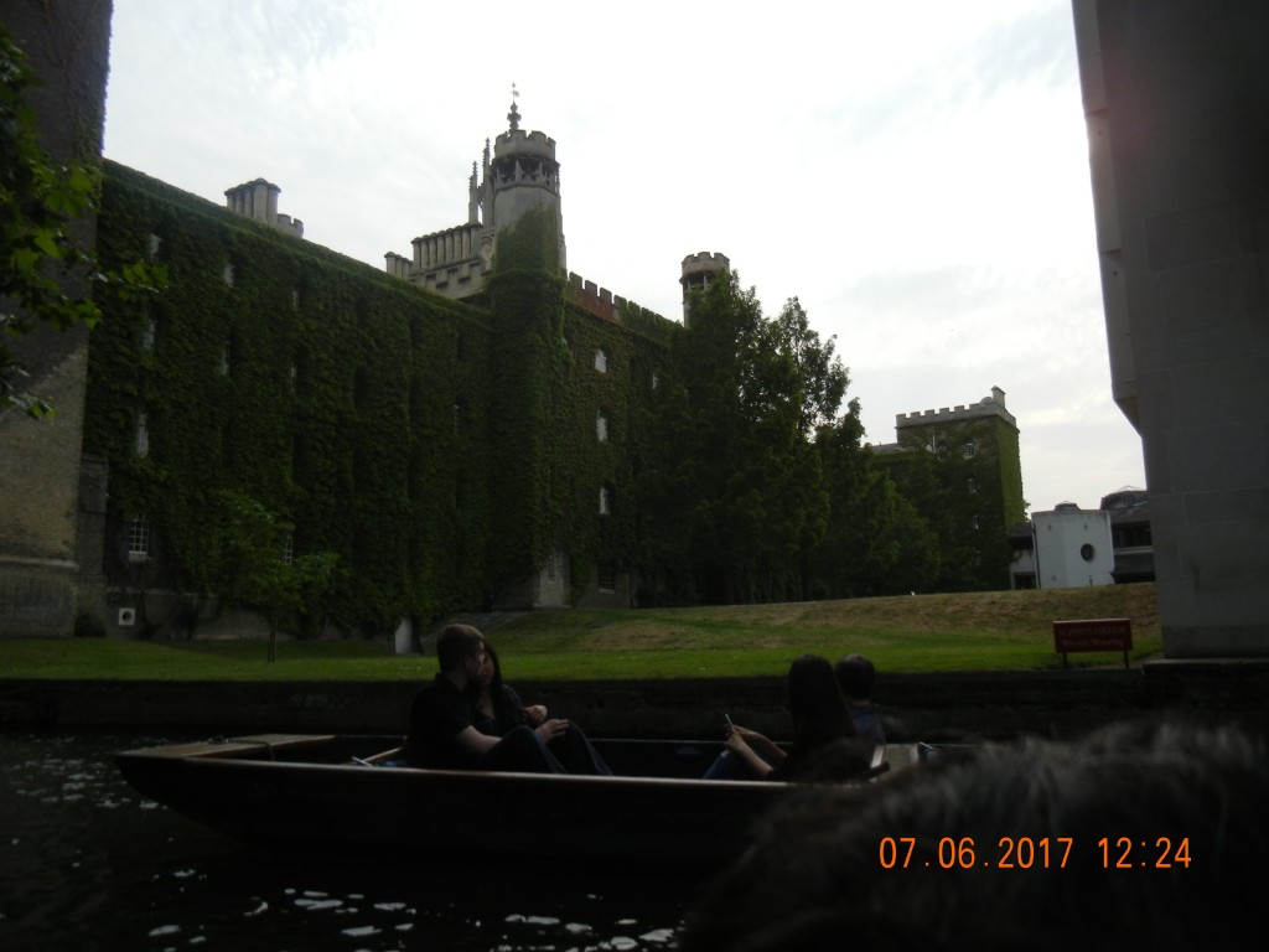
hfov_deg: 60.0
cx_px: 634
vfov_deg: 46.8
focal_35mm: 30
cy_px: 476
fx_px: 1100
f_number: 3.5
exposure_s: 1/857
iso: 160
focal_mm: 5.4
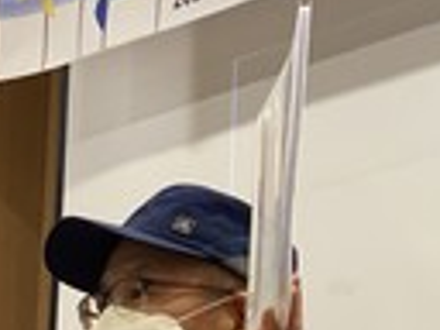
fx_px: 3101
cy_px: 299
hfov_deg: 8.1
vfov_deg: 6.1
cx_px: 244
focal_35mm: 244
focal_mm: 6
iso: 125
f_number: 2
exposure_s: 1/40
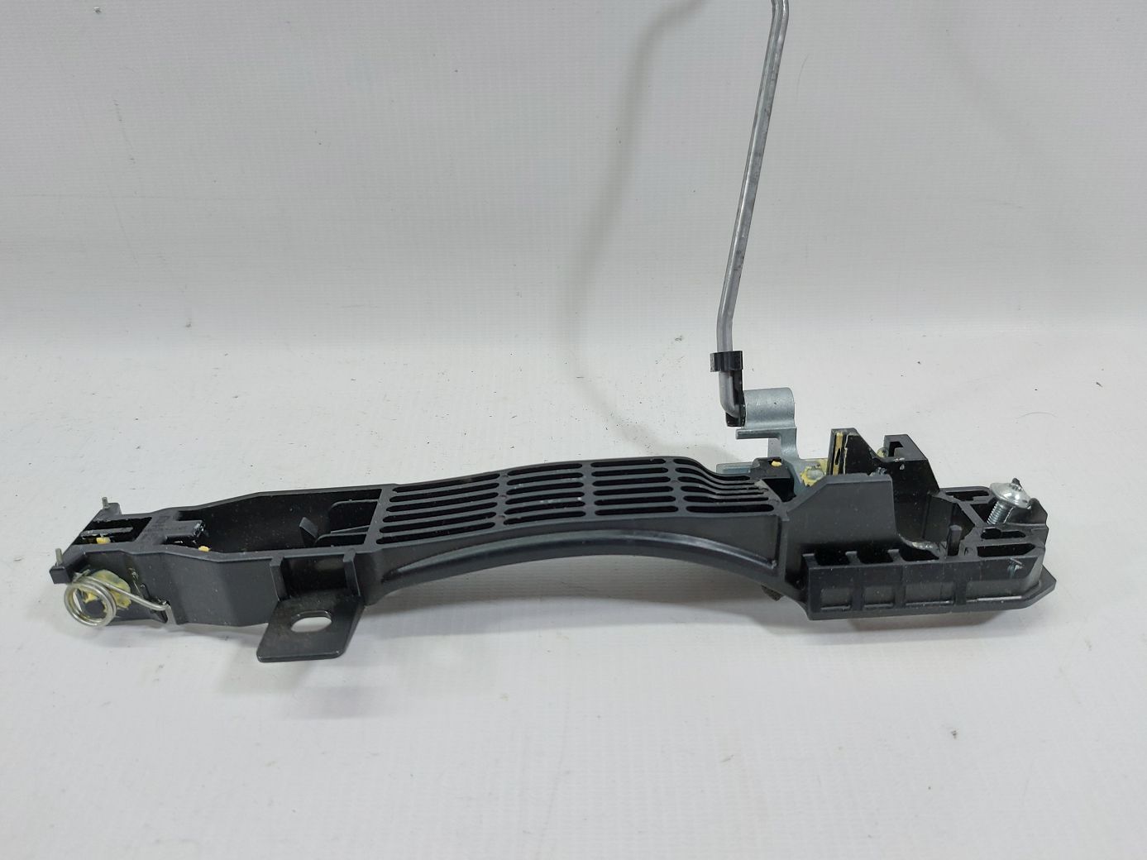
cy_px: 430
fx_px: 795
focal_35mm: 24
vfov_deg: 56.8
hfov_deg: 71.6
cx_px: 574
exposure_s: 1/60
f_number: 1.8
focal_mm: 5.23
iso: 100
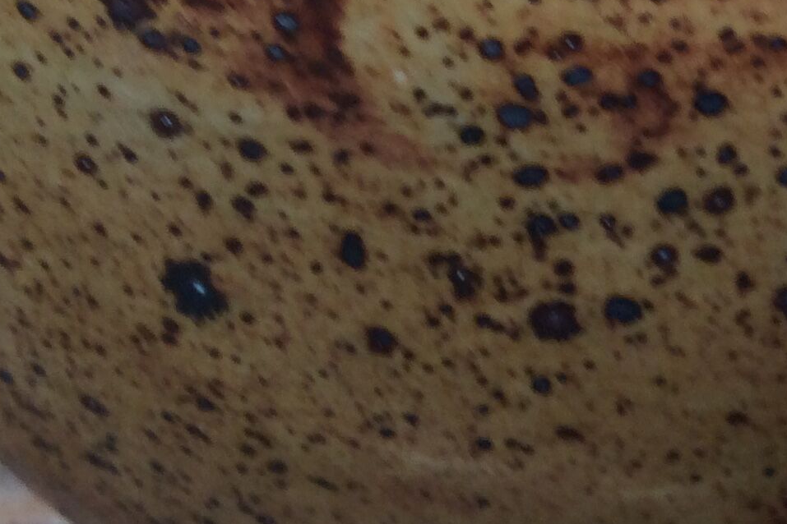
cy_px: 102
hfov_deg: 22.4
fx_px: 1967
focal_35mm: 90
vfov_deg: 15.1
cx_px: 605
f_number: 2.4
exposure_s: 1/25
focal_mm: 3.3
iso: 64
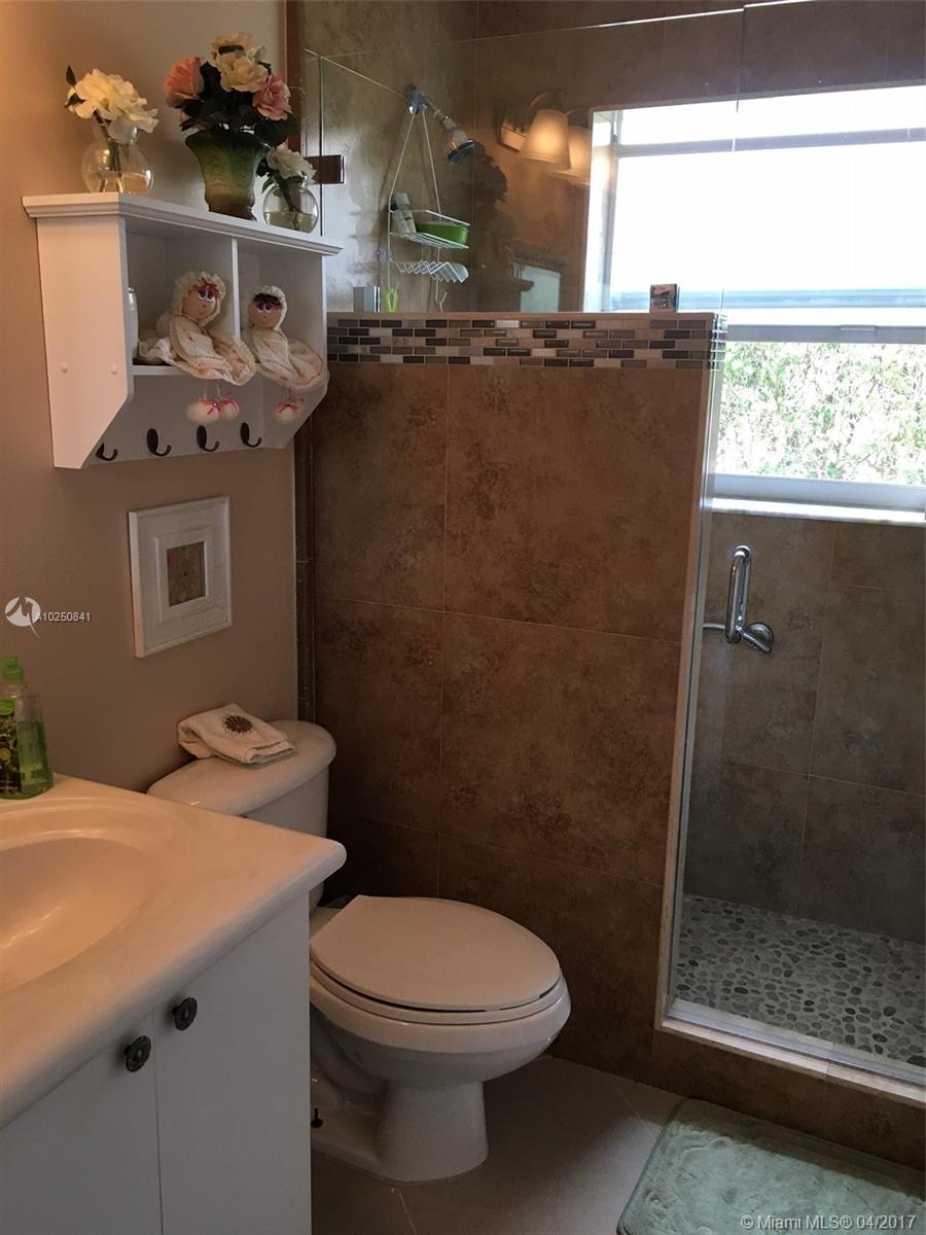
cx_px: 463
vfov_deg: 61.7
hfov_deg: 48.2
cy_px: 618
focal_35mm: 29
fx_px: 1034
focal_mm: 4.15
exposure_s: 1/30
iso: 40
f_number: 2.2
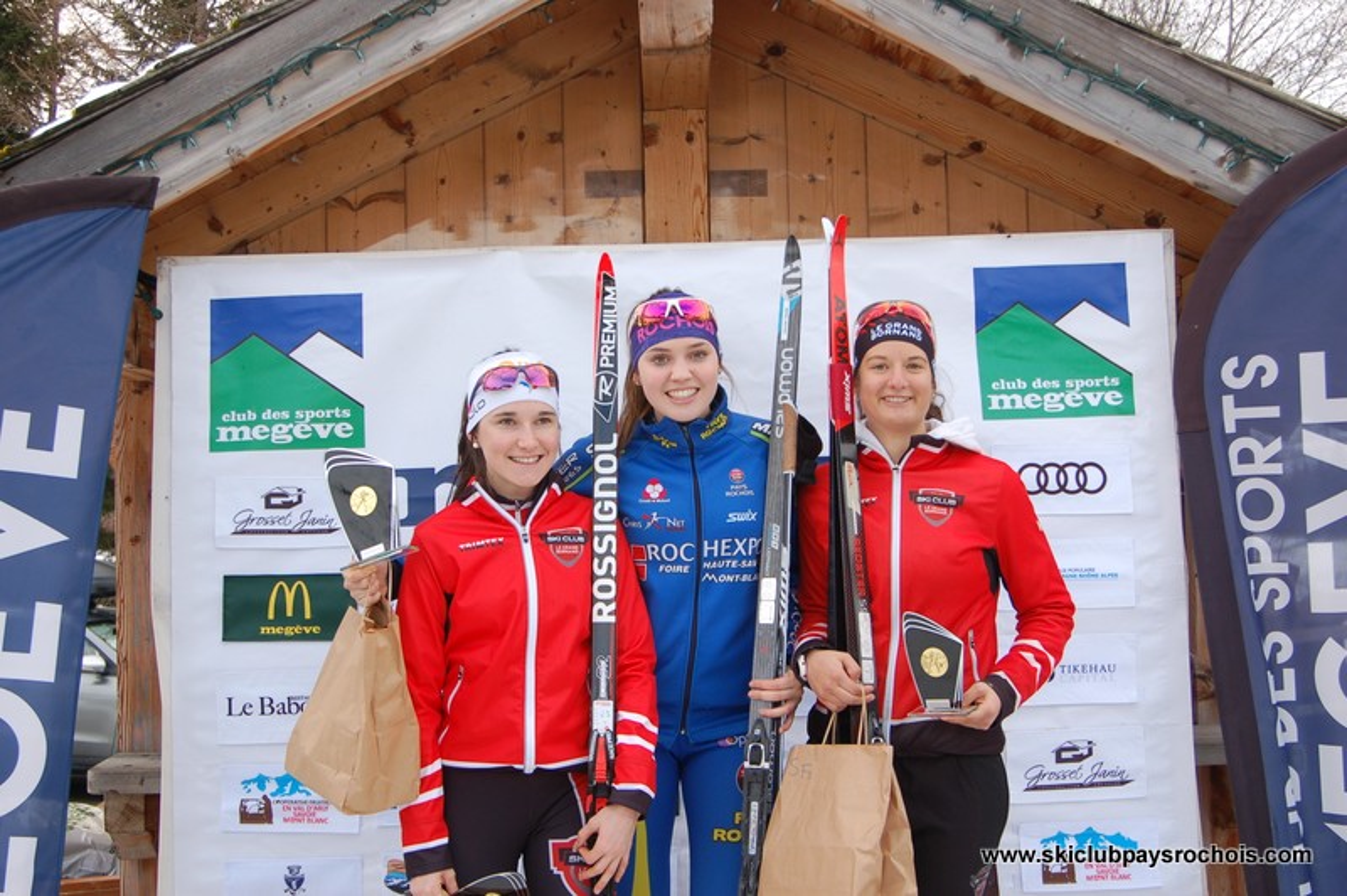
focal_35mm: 45
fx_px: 1682
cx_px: 674
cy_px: 448
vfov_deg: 29.8
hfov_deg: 43.6
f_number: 5.6
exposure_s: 1/125
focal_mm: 30
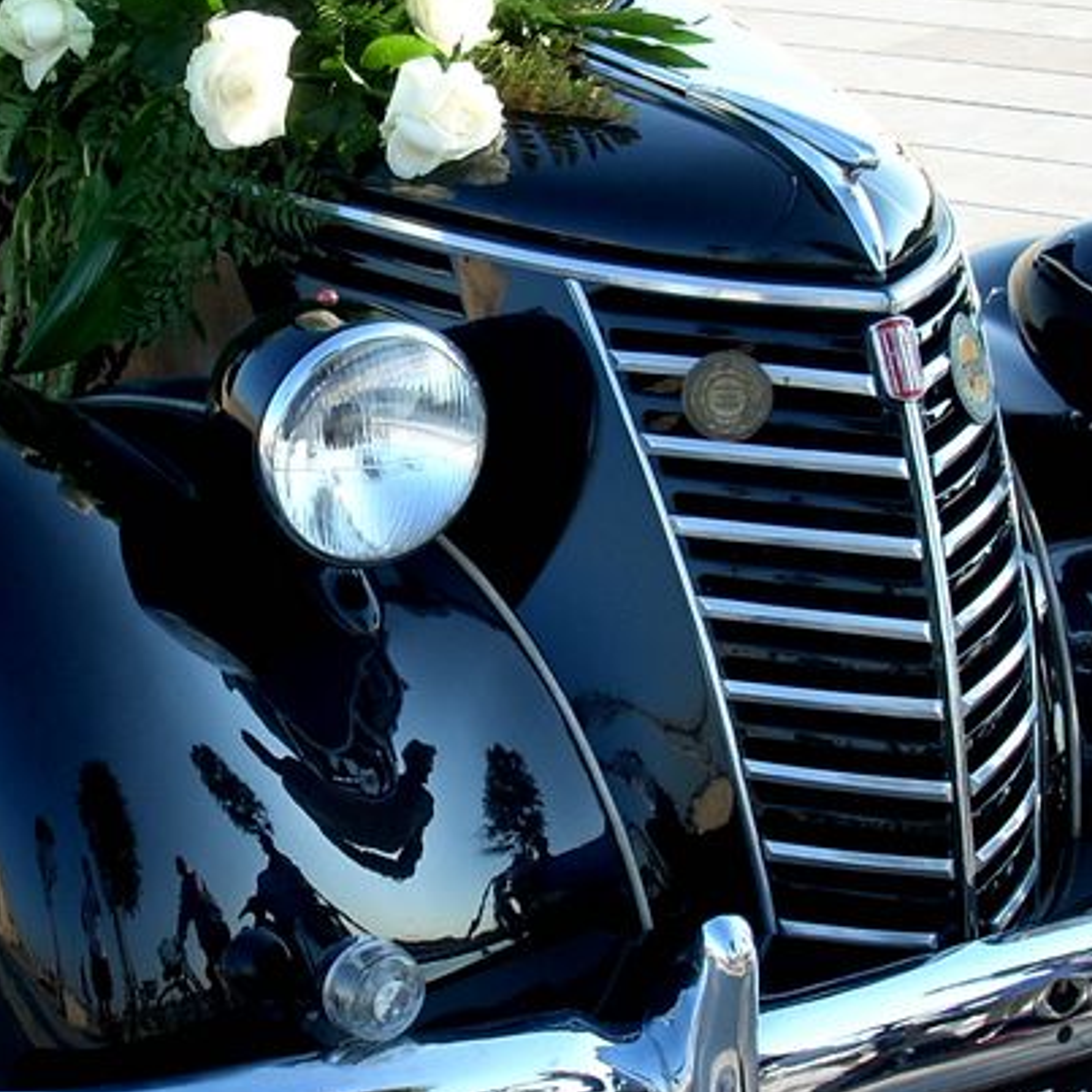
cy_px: 415
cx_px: 295
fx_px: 2962
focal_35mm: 83
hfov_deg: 20.7
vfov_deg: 20.8
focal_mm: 6.2
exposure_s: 1/210
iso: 64
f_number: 2.8
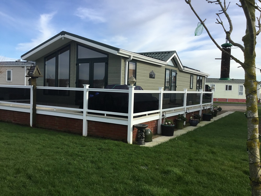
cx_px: 130
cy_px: 98
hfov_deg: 58.4
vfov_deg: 45.4
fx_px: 234
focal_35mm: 31
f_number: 2.4
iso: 25
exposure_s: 1/926
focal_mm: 3.3
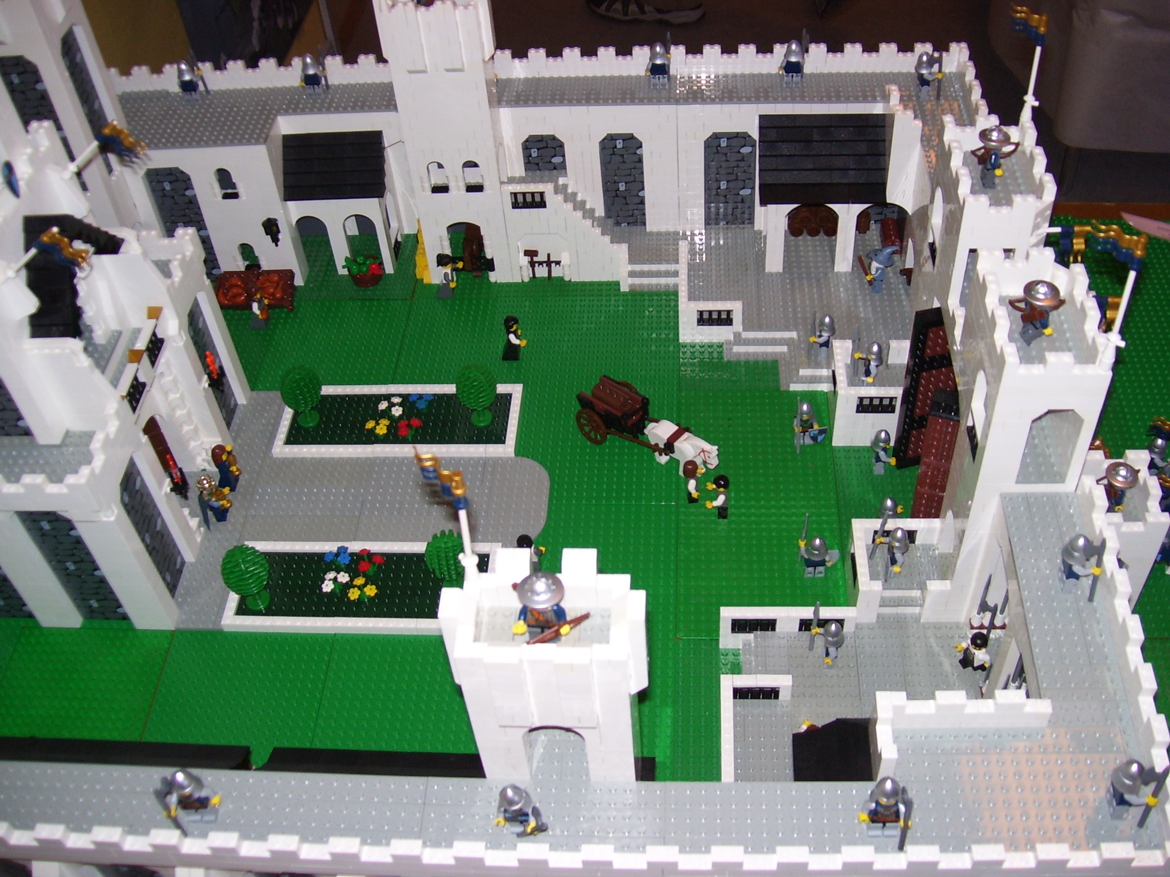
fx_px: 1217
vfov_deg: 39.7
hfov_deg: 51.4
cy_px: 438
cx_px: 585
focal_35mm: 36
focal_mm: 6
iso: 80
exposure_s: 1/60
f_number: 2.7
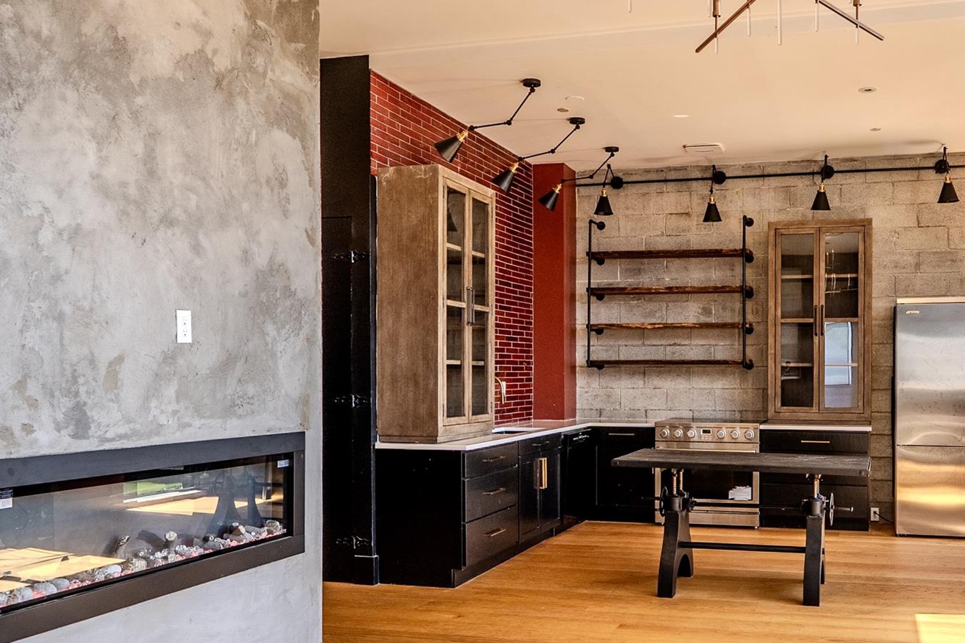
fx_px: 858
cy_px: 389
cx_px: 641
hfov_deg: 57.5
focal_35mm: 32
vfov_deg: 40.9
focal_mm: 14
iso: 160
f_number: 4
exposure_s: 1/1600
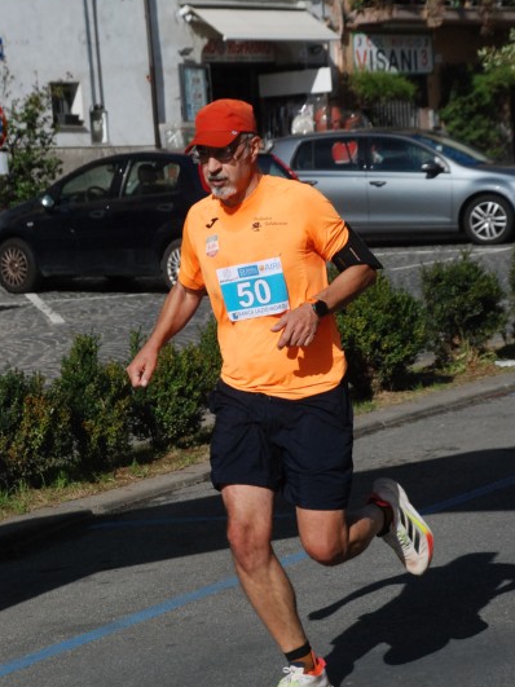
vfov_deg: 16.1
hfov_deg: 12.1
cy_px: 349
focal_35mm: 123
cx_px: 259
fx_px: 2432
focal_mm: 75
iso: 1000
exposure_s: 1/2500
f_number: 9
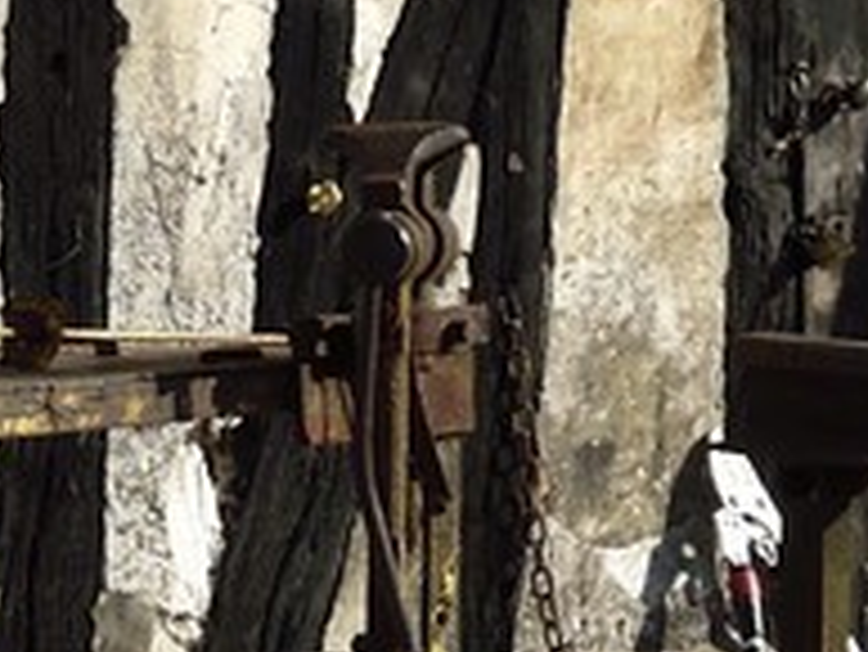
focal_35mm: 367
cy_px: -513
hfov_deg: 4.9
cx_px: 3485
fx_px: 9208
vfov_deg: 4.0
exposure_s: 1/640
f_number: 8
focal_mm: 46
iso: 200
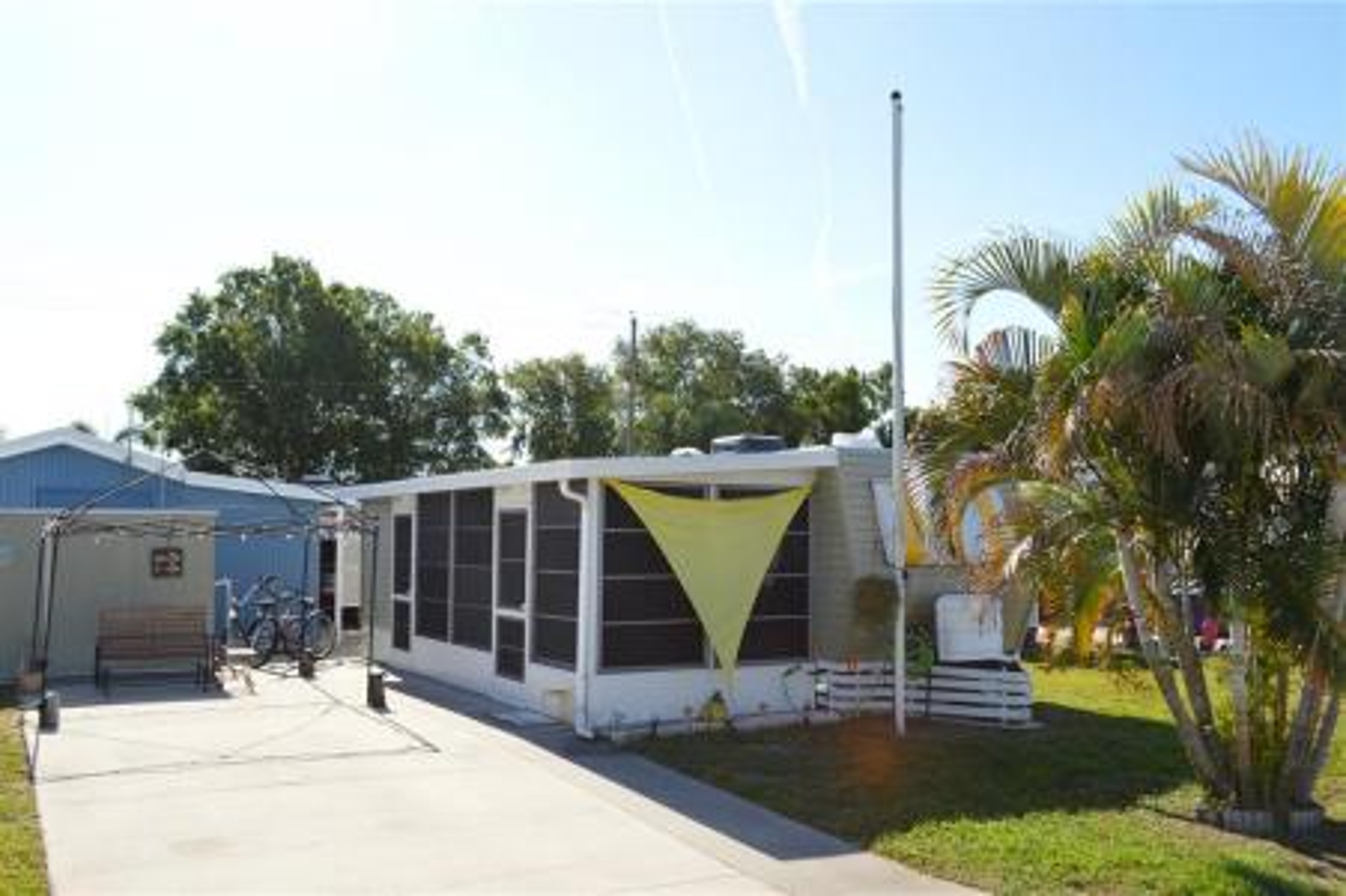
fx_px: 1233
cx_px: 673
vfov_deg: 39.9
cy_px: 448
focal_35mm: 33
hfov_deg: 57.3
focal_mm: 22
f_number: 9
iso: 100
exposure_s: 1/200
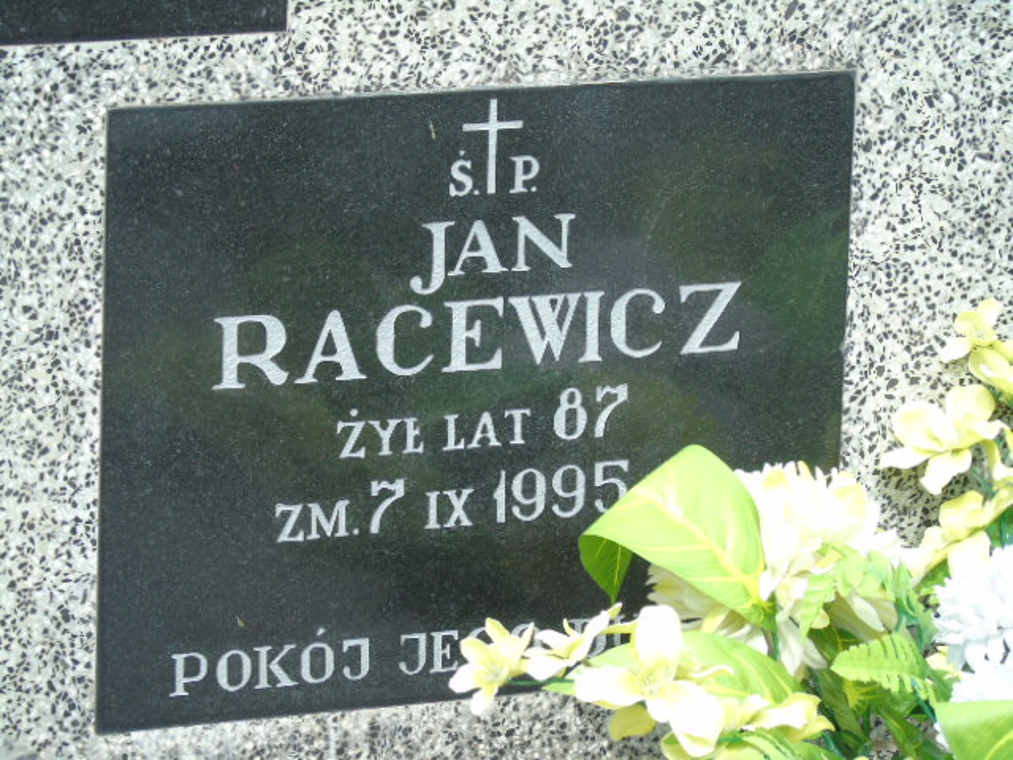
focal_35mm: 212
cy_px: 380
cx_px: 506
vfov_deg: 7.0
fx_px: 6204
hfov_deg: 9.3
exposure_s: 1/125
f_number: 4.7
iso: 80
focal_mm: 38
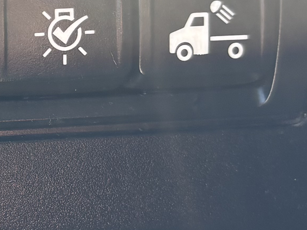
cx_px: -200
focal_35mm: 128
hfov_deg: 14.1
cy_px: 67
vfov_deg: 11.6
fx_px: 1135
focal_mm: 5.96
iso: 64
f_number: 1.6
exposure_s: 1/121
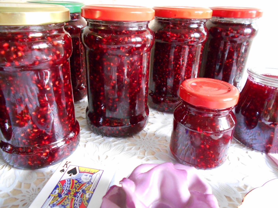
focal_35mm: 26
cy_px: 104
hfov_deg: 67.3
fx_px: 209
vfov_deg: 53.1
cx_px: 139
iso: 800
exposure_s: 1/25
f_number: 3.2
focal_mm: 4.6
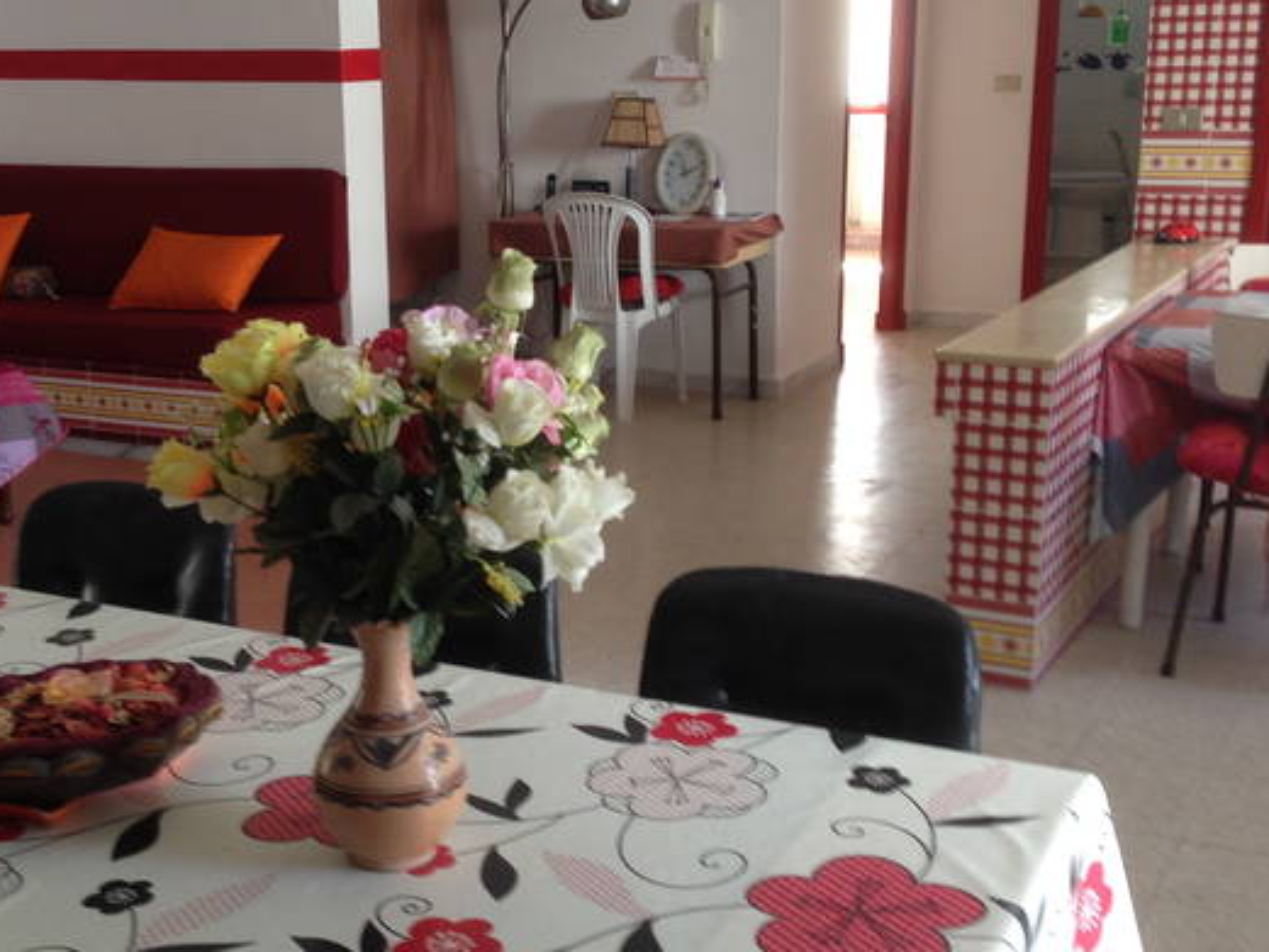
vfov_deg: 29.1
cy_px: 485
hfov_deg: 38.0
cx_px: 482
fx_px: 1833
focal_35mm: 50
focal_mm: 4.12
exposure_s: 1/30
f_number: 2.4
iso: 50
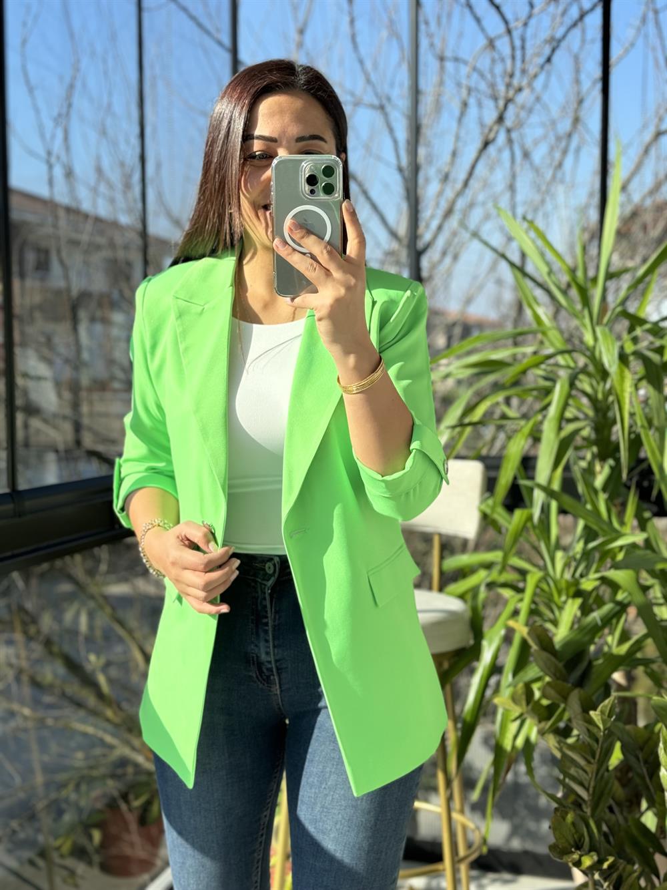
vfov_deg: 39.7
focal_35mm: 48
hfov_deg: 30.3
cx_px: 334
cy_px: 445
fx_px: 1233
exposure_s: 1/865
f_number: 1.78
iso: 64
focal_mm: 6.86
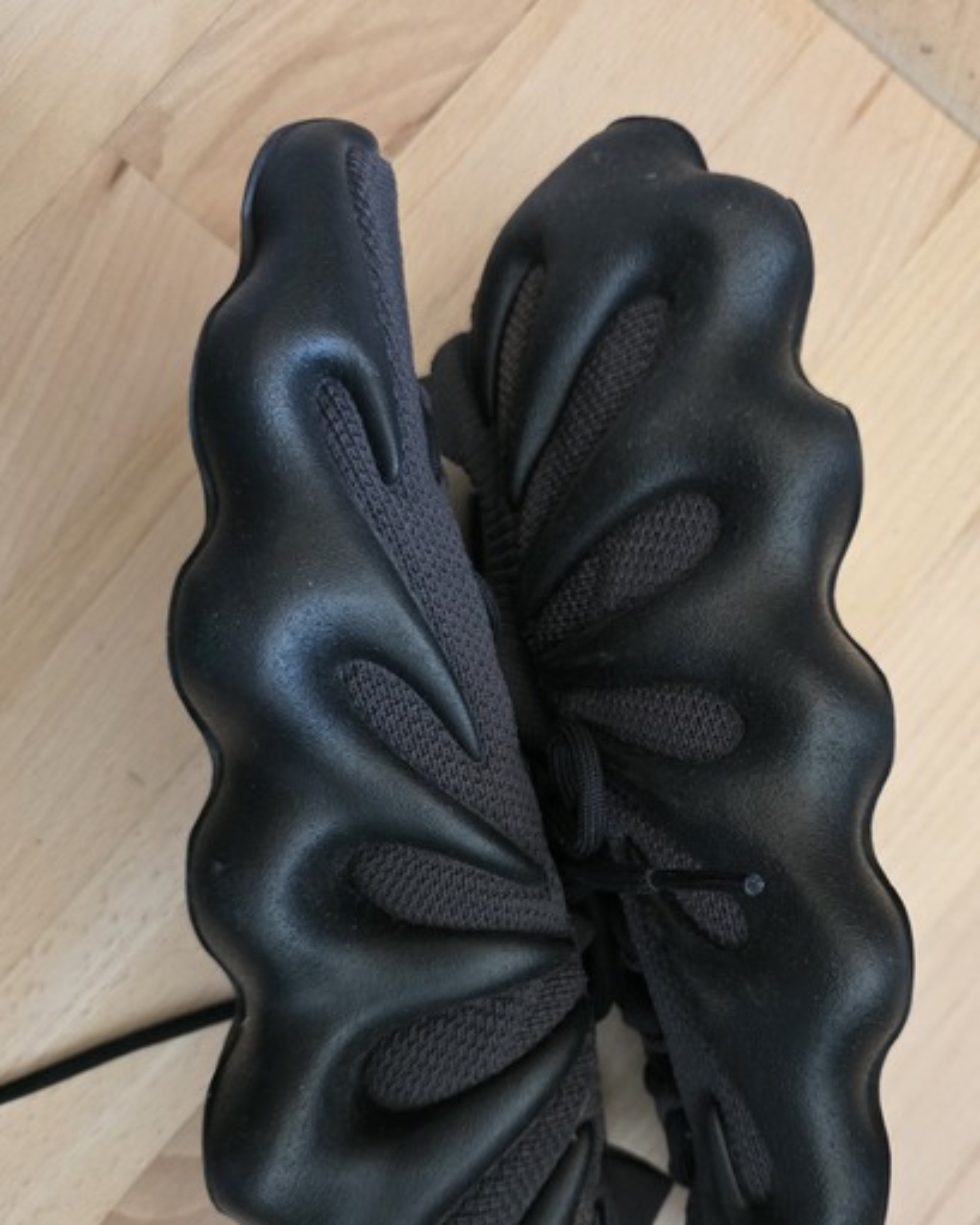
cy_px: 756
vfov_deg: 58.1
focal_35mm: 30
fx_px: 1087
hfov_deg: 48.3
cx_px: 577
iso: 1600
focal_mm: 6.3
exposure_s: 1/100
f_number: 1.7
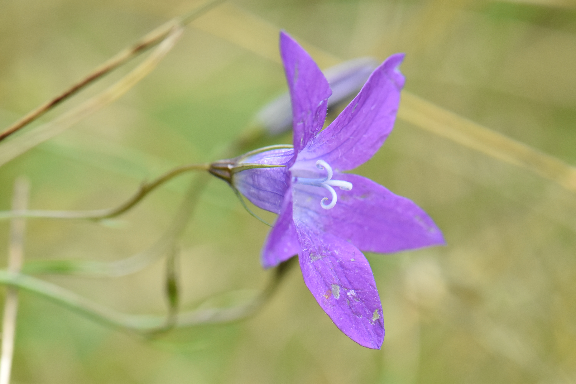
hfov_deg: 13.0
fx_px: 2520
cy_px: 192
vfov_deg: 8.7
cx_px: 288
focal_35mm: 158
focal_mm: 105
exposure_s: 1/800
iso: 1600
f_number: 8
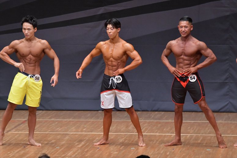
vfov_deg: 5.4
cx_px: 118
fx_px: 1678
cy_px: 79
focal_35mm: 255
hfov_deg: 8.1
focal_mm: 170
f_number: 5.6
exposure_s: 1/400
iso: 6400
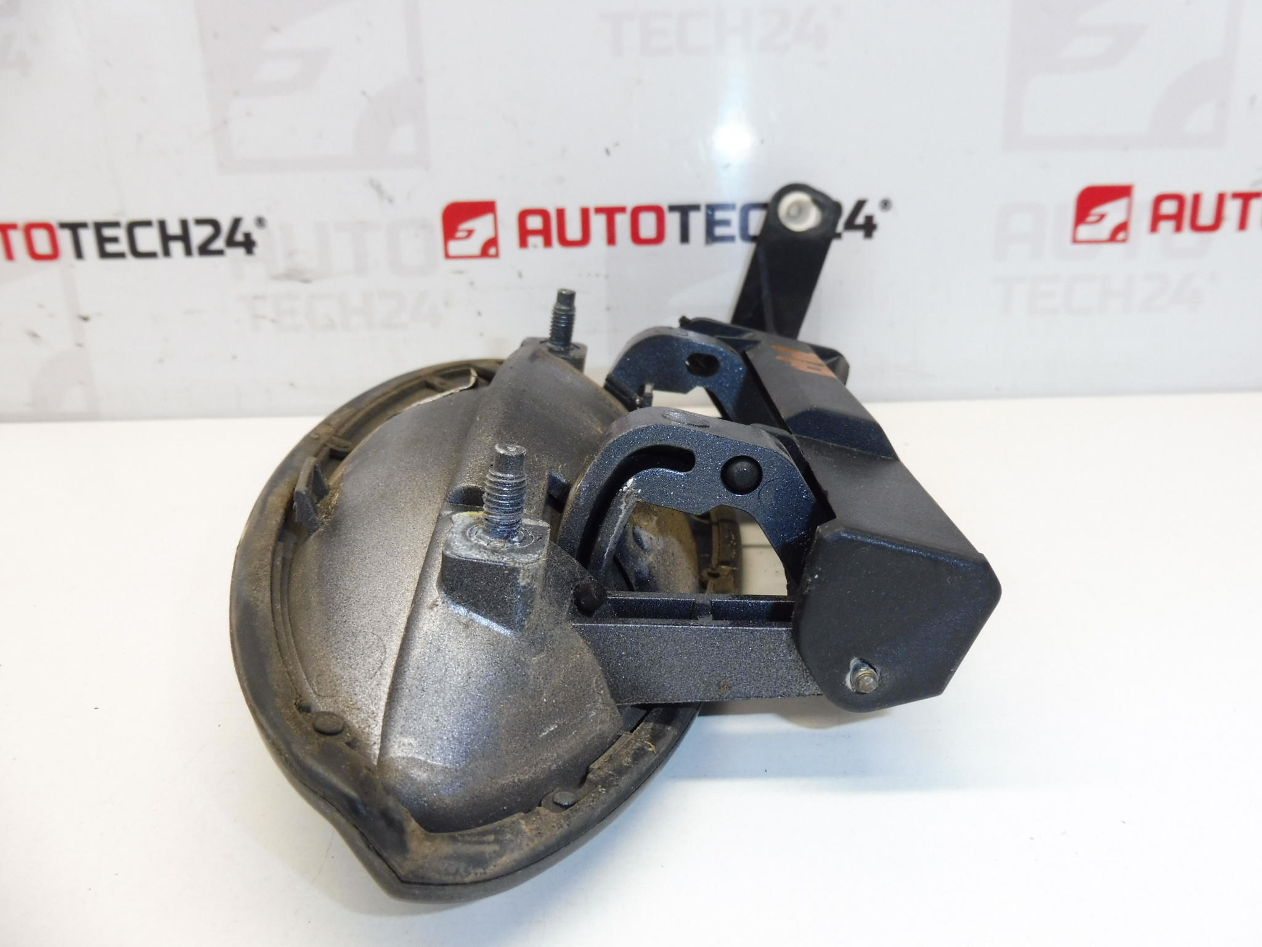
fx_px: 911
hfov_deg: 69.4
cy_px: 474
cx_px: 631
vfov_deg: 54.9
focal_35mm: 25
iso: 200
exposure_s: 1/60
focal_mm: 4.4
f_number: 4
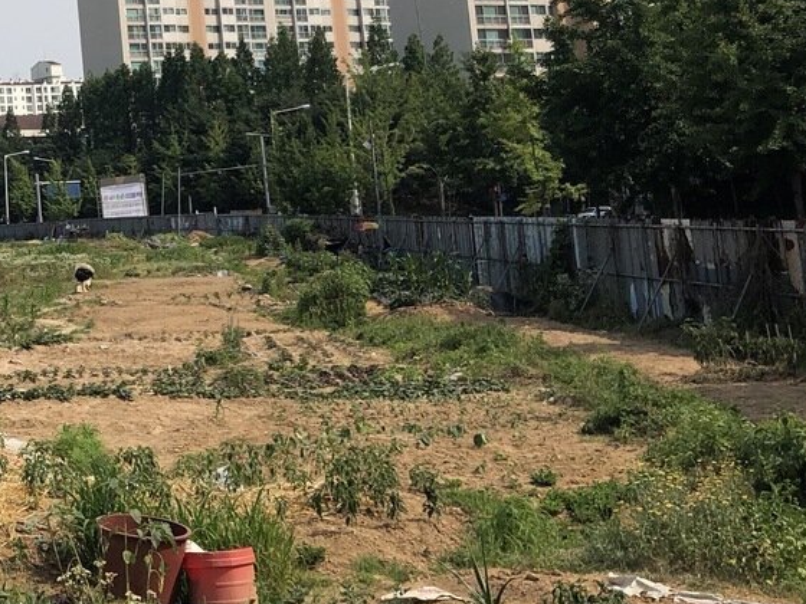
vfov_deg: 20.4
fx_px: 1630
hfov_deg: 25.6
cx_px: -99
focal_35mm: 70
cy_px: 13
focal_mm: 3.99
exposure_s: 1/2404
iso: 20
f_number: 1.8
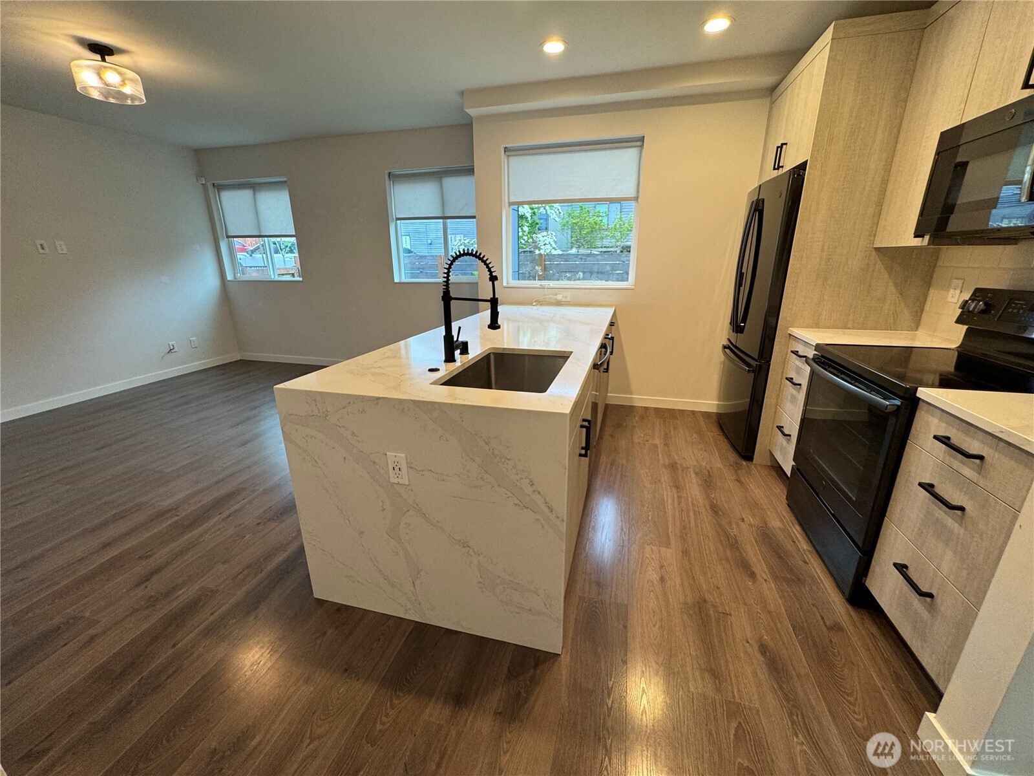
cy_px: 388
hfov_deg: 102.1
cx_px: 517
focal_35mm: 14
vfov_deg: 85.7
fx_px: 418
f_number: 2.2
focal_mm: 2.22
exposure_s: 1/120
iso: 125
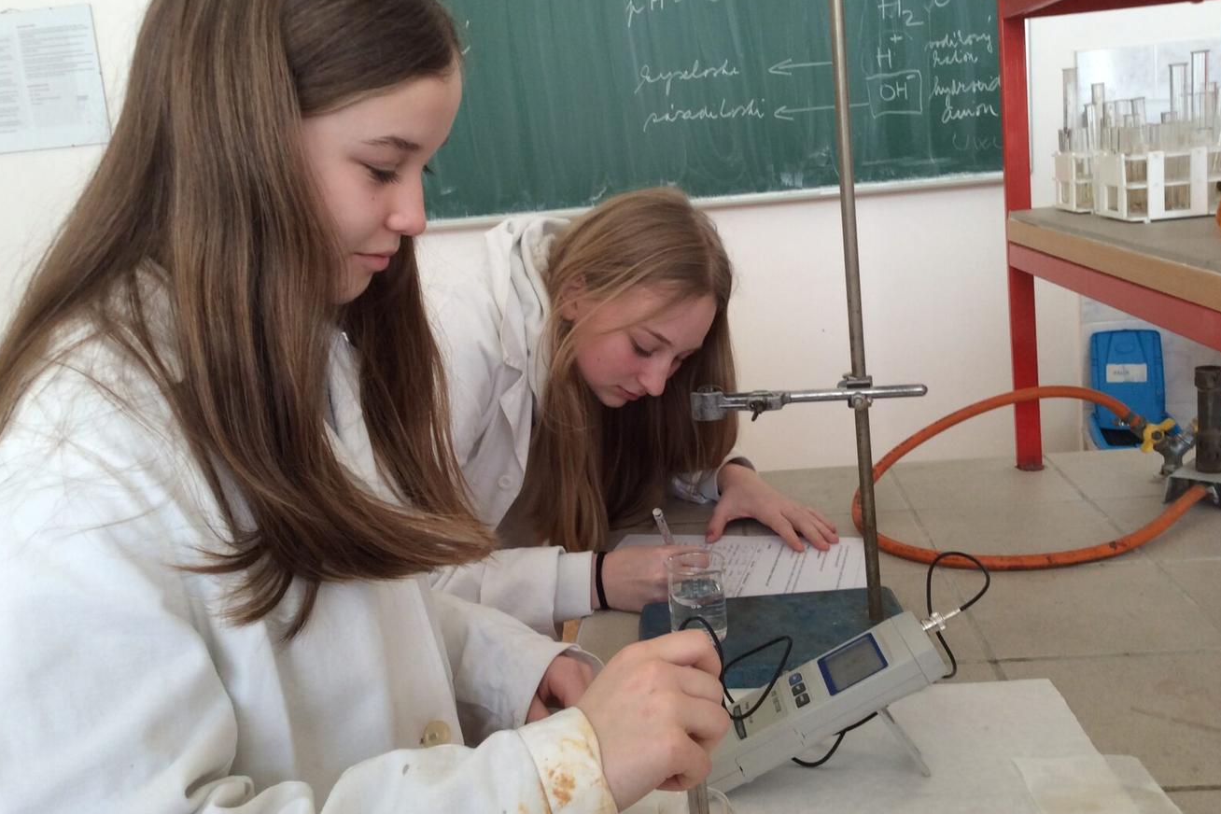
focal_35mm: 34
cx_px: 620
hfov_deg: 55.8
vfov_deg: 38.8
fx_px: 1153
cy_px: 354
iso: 40
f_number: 2.4
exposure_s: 1/25
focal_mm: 3.3
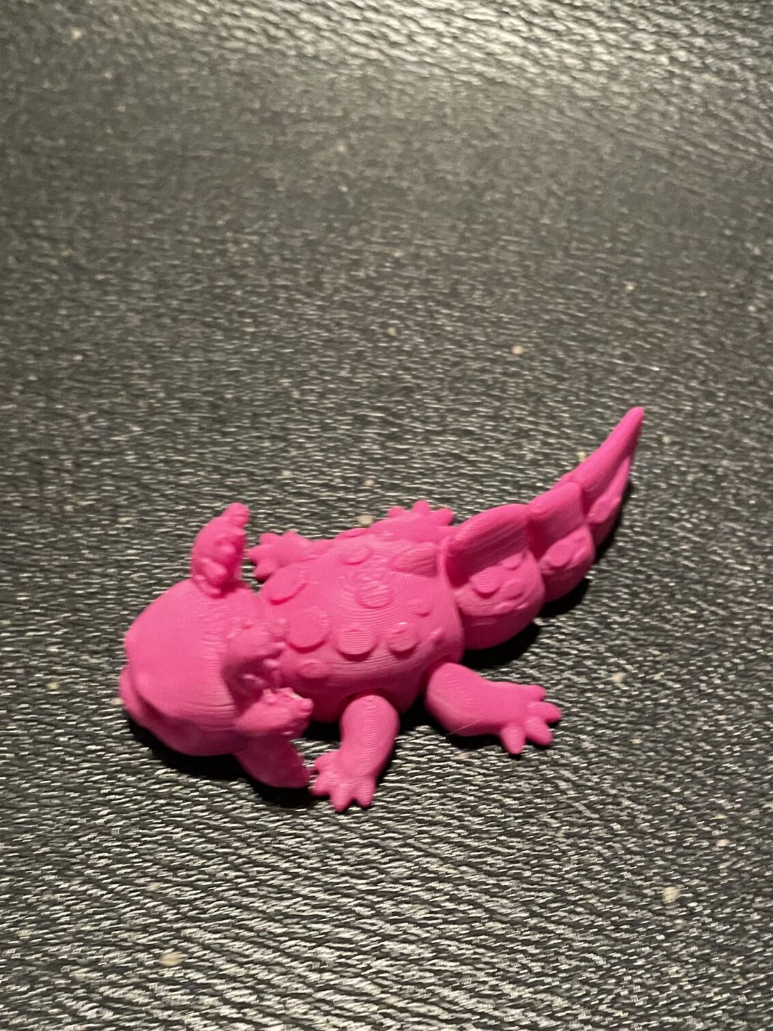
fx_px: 1310
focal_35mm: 44
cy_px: 738
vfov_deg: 42.0
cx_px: 388
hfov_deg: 32.9
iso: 640
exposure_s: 1/30
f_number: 1.6
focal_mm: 4.2
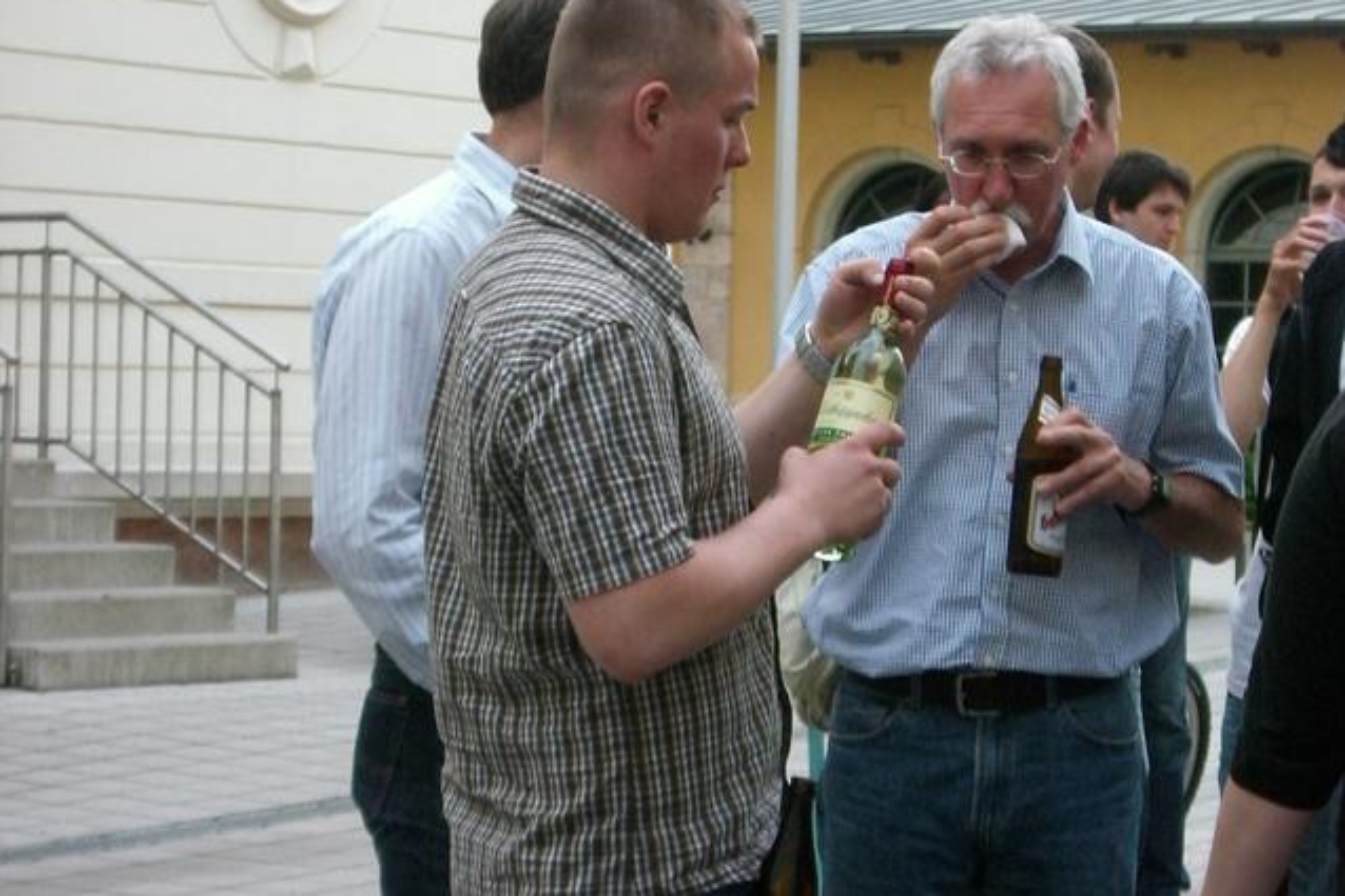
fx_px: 4445
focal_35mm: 119
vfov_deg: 11.5
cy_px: 392
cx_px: 672
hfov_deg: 17.2
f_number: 5.2
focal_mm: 18.6
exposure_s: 1/100
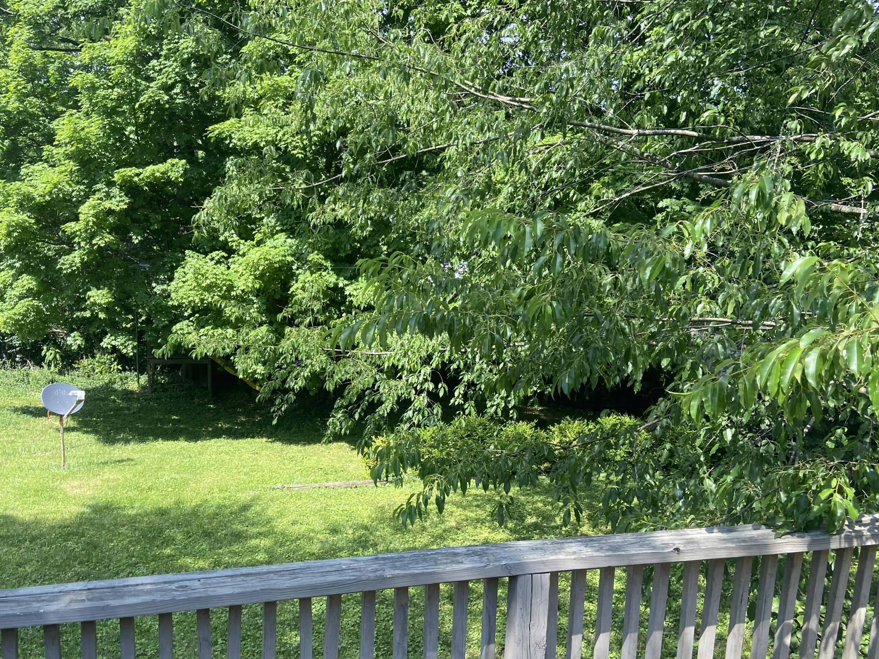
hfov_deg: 56.6
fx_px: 812
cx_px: 377
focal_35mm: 32
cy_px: 342
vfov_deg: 44.1
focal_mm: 4.25
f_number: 1.8
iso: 32
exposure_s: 1/576
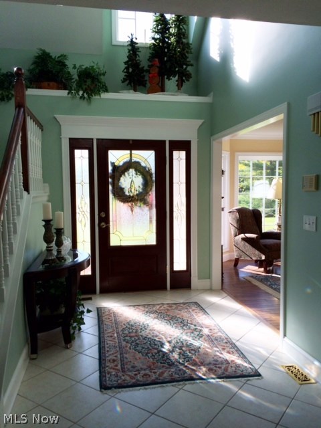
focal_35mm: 30
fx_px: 371
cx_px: 160
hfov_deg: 46.8
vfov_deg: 60.0
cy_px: 214
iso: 40
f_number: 2.2
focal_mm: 4.12
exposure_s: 1/427
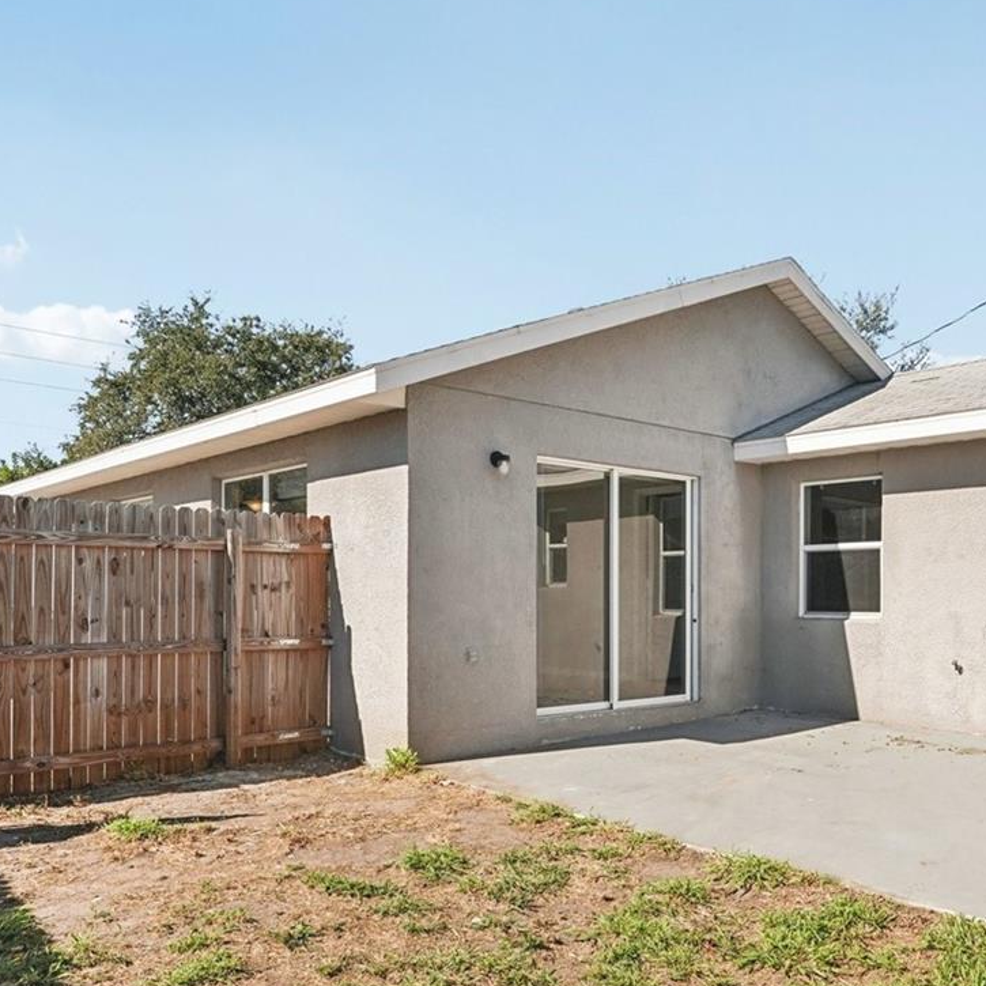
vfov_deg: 53.8
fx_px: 967
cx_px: 690
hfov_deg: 52.5
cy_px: 574
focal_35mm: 30
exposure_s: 1/1250
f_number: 8
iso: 400
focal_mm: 16
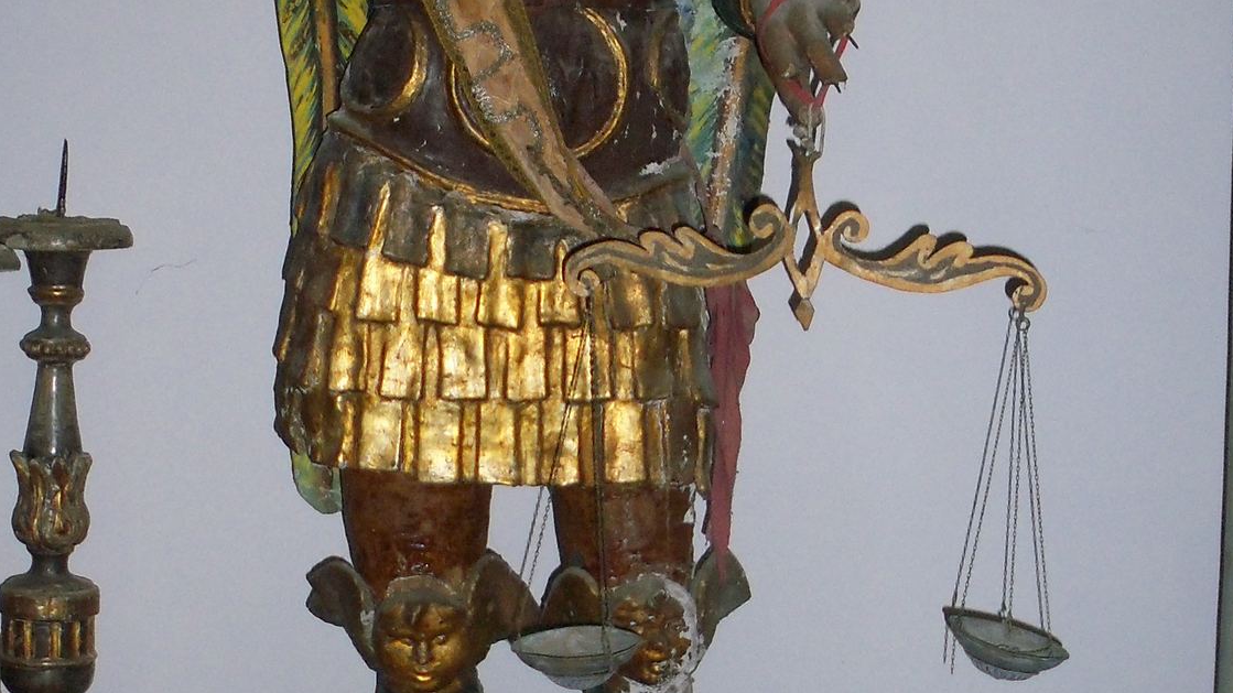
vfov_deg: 16.3
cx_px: 505
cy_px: 236
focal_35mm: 74
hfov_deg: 28.5
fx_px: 2419
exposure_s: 1/60
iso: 200
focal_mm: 6.3
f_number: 3.5
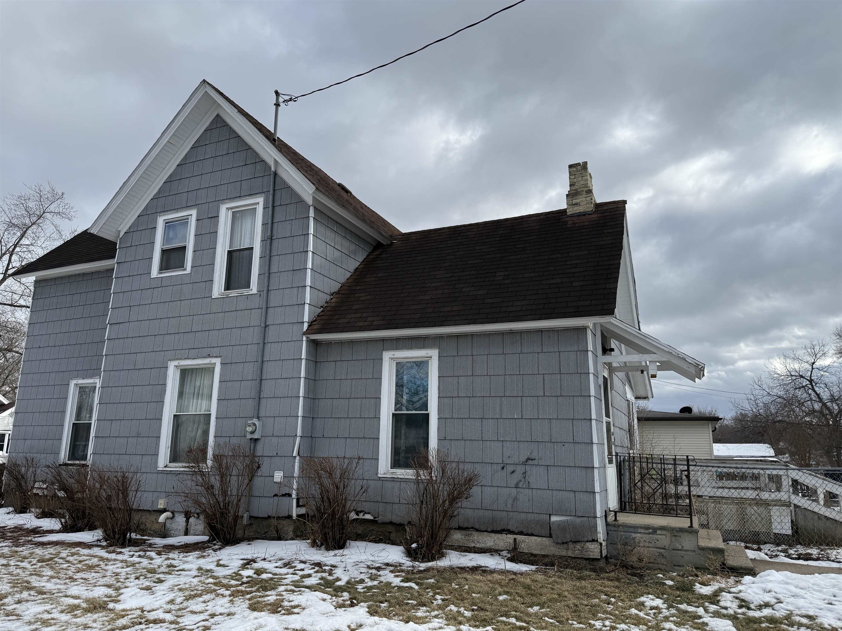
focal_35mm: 24
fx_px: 584
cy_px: 316
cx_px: 421
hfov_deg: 71.6
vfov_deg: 56.8
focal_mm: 6.76
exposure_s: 1/4405
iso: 80
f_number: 1.78
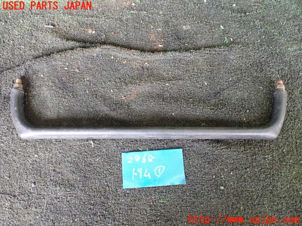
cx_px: 151
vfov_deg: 46.8
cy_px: 113
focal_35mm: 30
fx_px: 262
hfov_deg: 60.0
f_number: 2.3
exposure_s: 1/80
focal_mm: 5.4
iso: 800
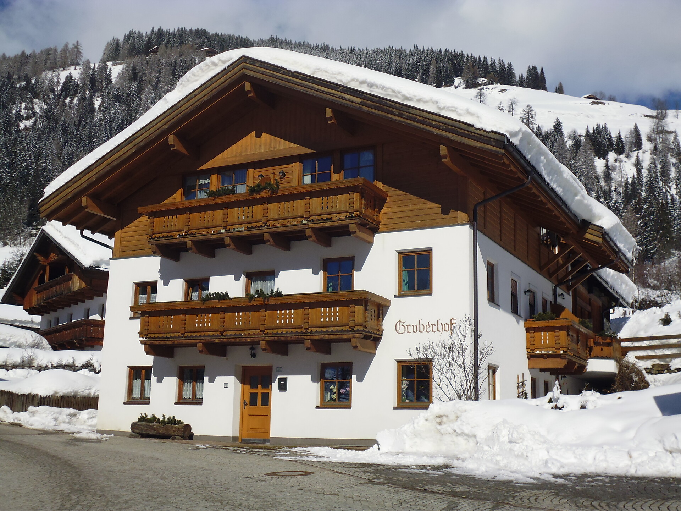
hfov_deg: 41.2
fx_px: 905
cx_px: 340
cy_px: 256
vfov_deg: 31.5
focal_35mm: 46
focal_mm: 8.1
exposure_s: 1/250
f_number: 11
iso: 100
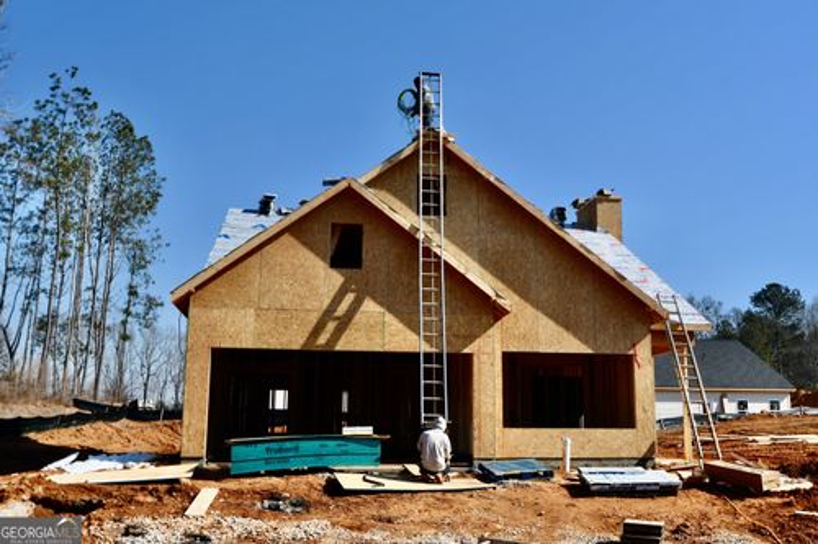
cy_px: 272
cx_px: 409
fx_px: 750
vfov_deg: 39.9
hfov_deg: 57.2
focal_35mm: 33
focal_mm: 22
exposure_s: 1/320
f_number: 9
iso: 100
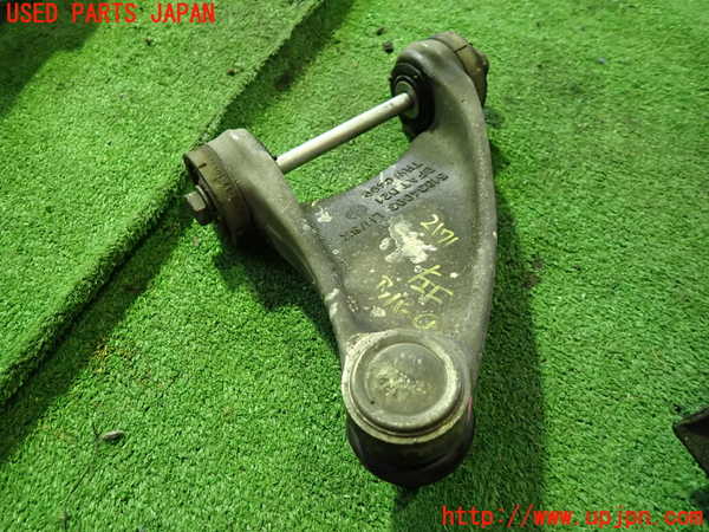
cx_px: 354
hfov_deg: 69.4
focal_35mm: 25
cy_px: 266
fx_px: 512
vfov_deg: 54.9
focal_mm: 4.5
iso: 500
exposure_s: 1/30
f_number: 2
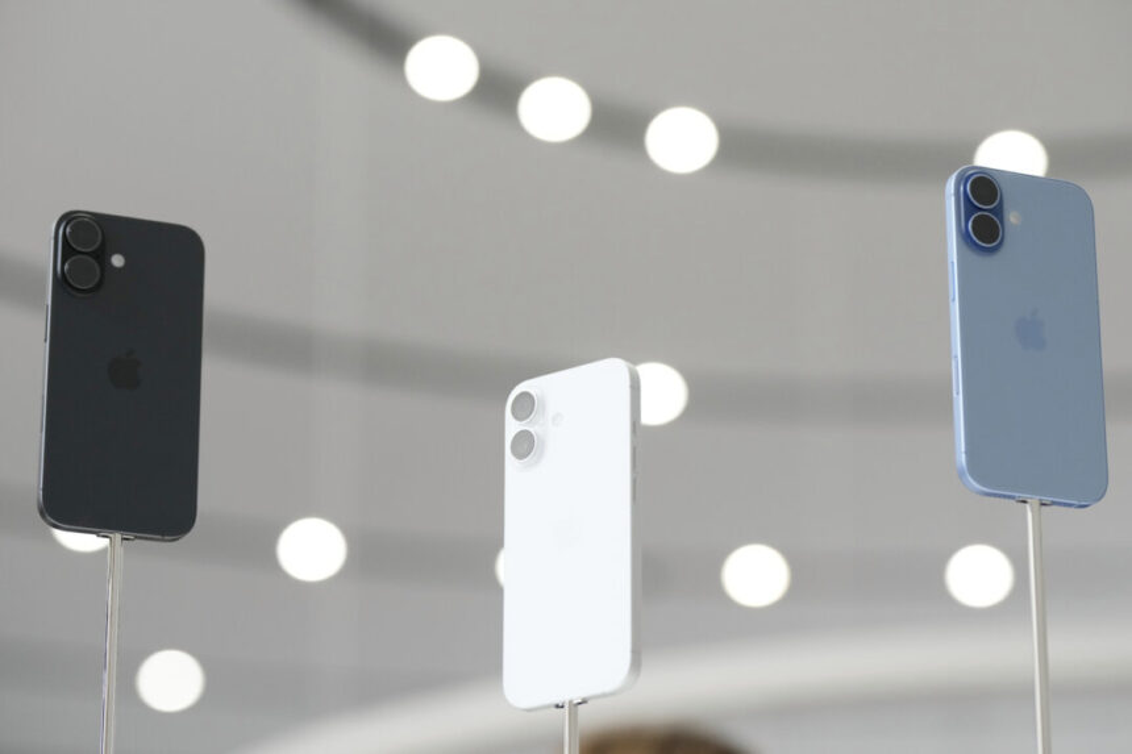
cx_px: 566
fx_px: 3584
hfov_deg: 17.9
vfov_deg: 12.0
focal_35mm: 114
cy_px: 377
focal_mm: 114
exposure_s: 1/400
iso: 1600
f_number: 4
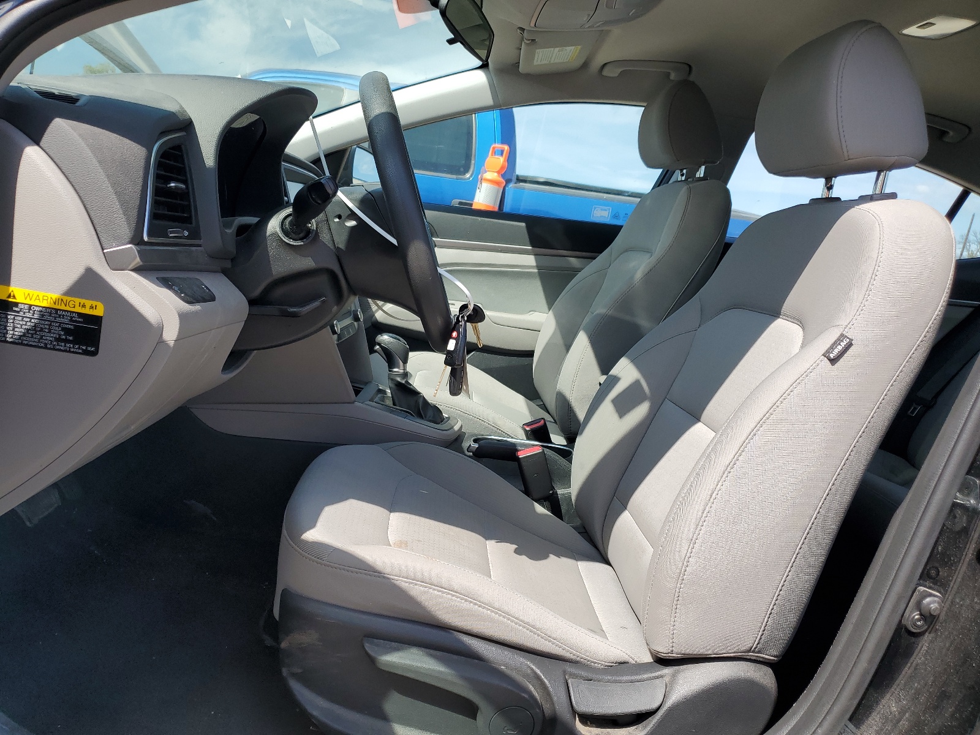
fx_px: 736
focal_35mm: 26
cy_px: 368
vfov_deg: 53.1
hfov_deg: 67.3
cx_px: 490
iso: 50
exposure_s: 1/1429
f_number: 1.5
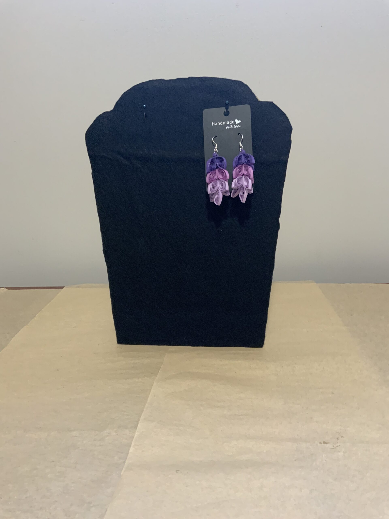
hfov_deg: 48.2
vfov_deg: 61.7
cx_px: 194
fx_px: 435
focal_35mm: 29
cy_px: 260
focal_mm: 3
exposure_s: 1/60
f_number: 1.8
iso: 160
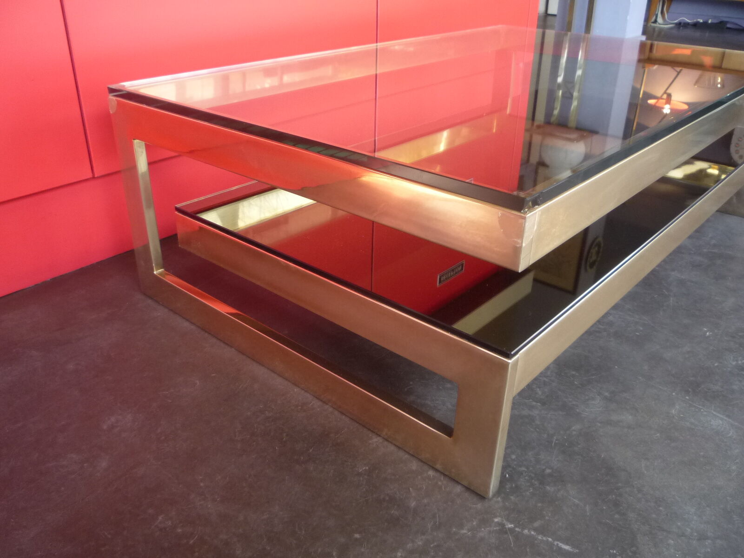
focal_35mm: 30
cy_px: 279
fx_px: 645
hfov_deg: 60.0
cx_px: 372
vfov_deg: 46.8
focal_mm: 5.2
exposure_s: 1/30
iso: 250
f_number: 3.3
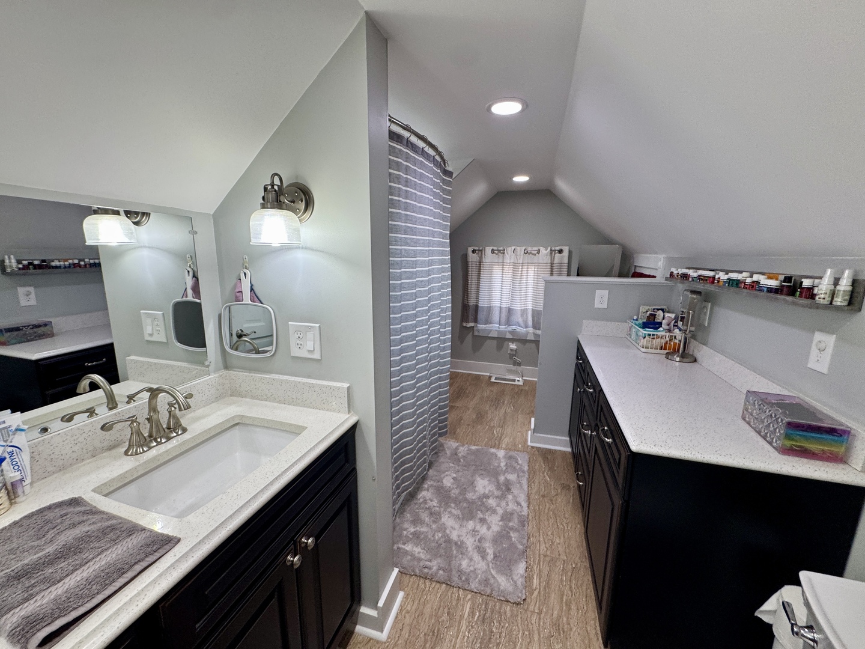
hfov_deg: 102.1
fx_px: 350
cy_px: 324
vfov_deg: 85.7
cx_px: 432
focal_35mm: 14
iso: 125
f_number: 2.2
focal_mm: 2.22
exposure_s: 1/120
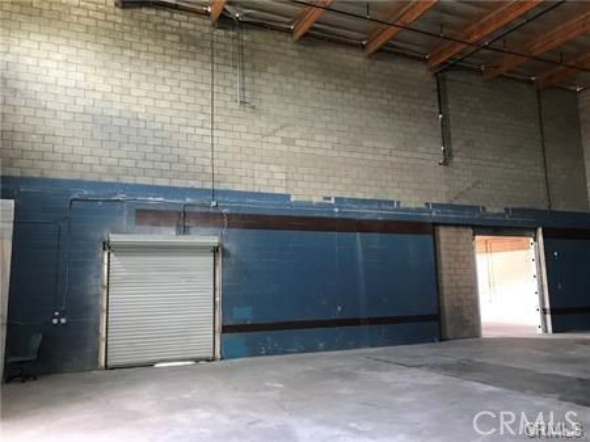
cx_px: 295
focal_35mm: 28
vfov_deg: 49.7
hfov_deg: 63.5
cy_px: 221
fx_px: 477
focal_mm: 3.99
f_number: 1.8
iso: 64
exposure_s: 1/15
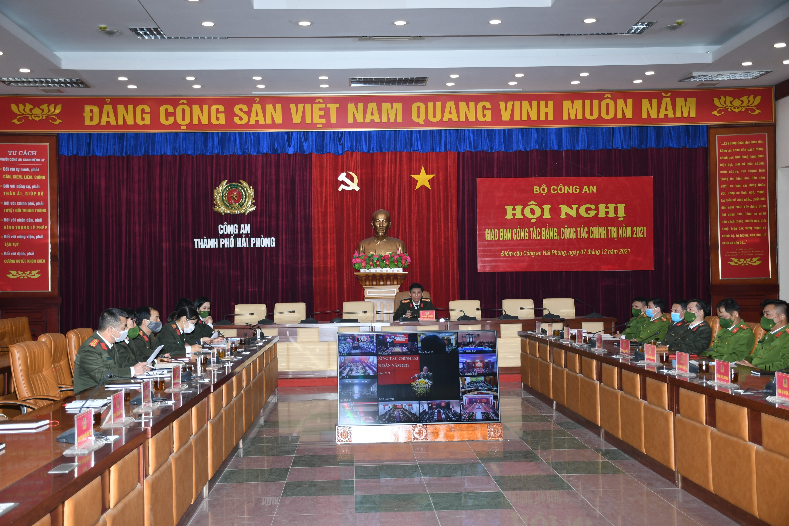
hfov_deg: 47.9
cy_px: 263
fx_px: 888
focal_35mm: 40
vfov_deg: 33.0
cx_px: 394
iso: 400
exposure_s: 1/200
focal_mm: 27
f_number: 4
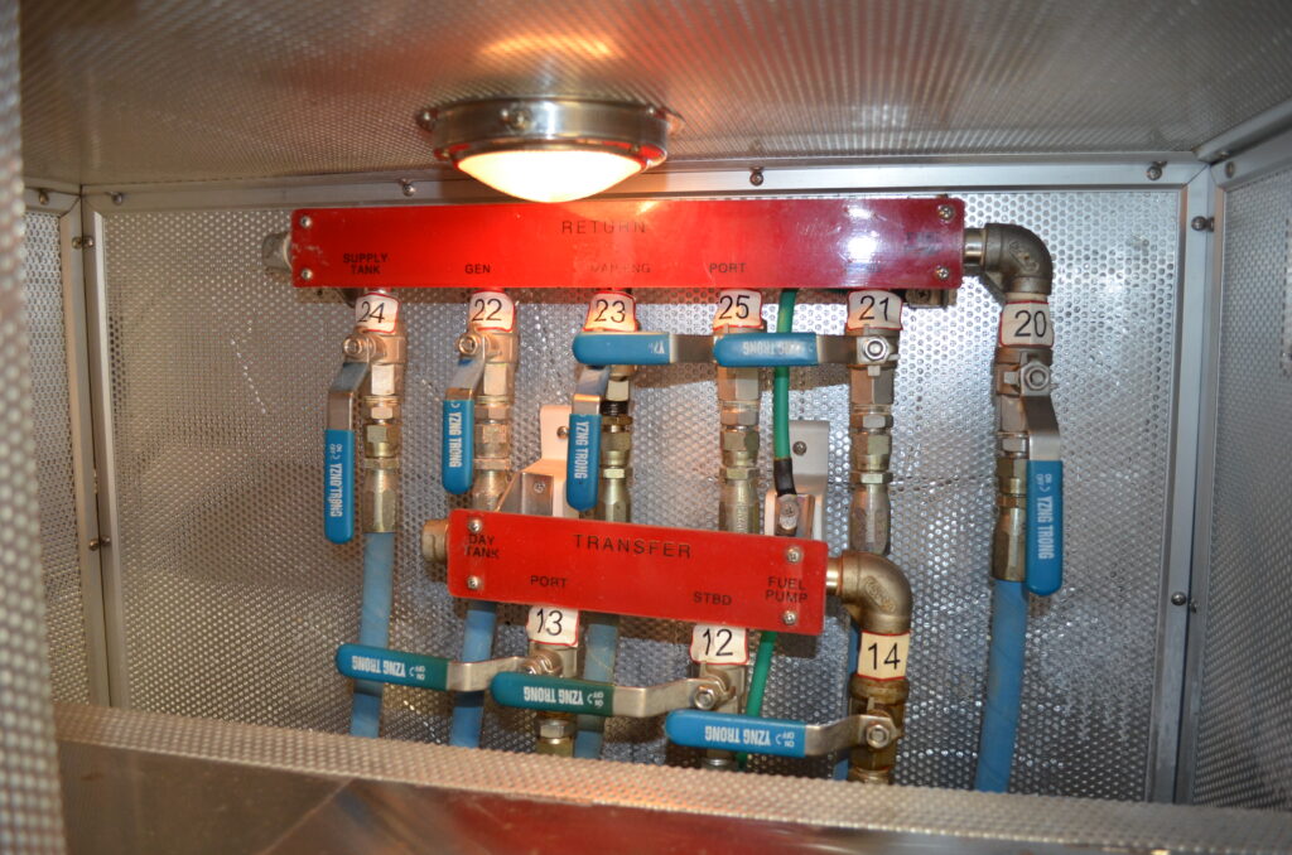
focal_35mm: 27
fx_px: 967
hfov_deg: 67.5
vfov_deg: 47.7
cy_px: 428
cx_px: 646
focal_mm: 18
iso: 720
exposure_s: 1/60
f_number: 3.5
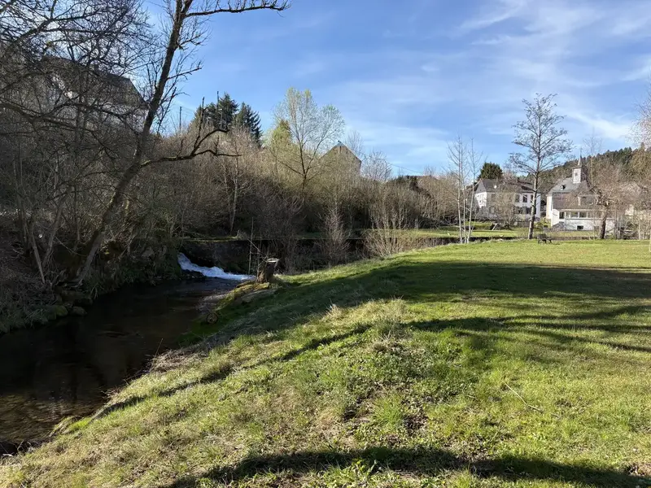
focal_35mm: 26
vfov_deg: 53.1
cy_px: 244
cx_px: 326
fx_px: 489
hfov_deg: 67.3
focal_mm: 5.96
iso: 50
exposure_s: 1/1550
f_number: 1.6
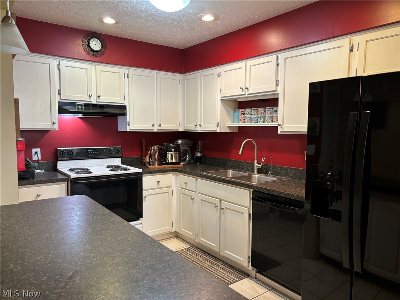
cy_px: 150
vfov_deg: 53.1
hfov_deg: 67.3
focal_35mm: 26
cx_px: 200
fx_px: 300
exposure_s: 1/60
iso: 200
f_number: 1.6
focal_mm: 5.96
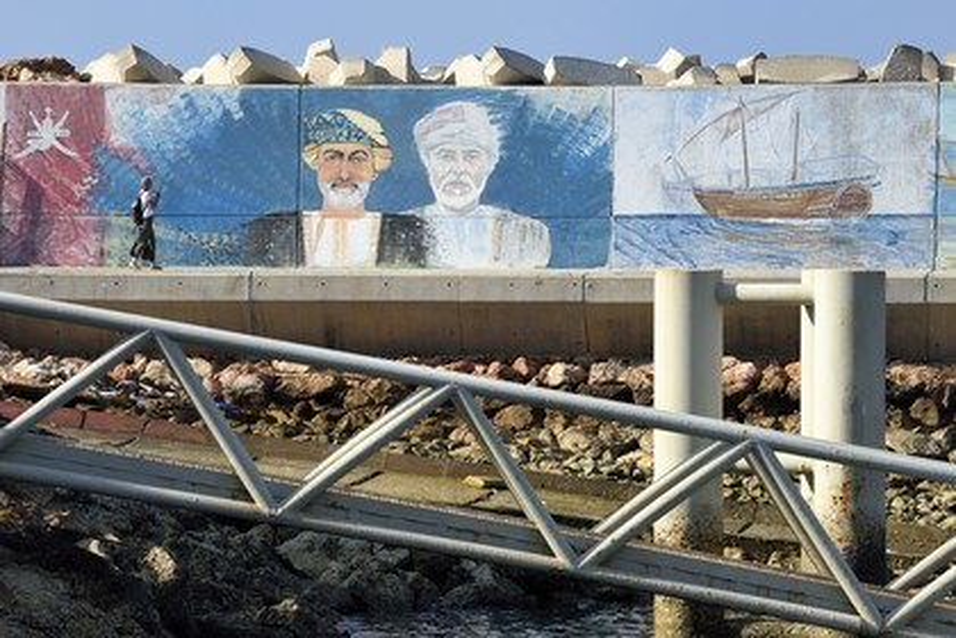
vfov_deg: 6.9
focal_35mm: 200
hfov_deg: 10.3
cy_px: 319
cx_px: 478
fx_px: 5311
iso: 200
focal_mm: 200
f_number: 10
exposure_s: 1/400
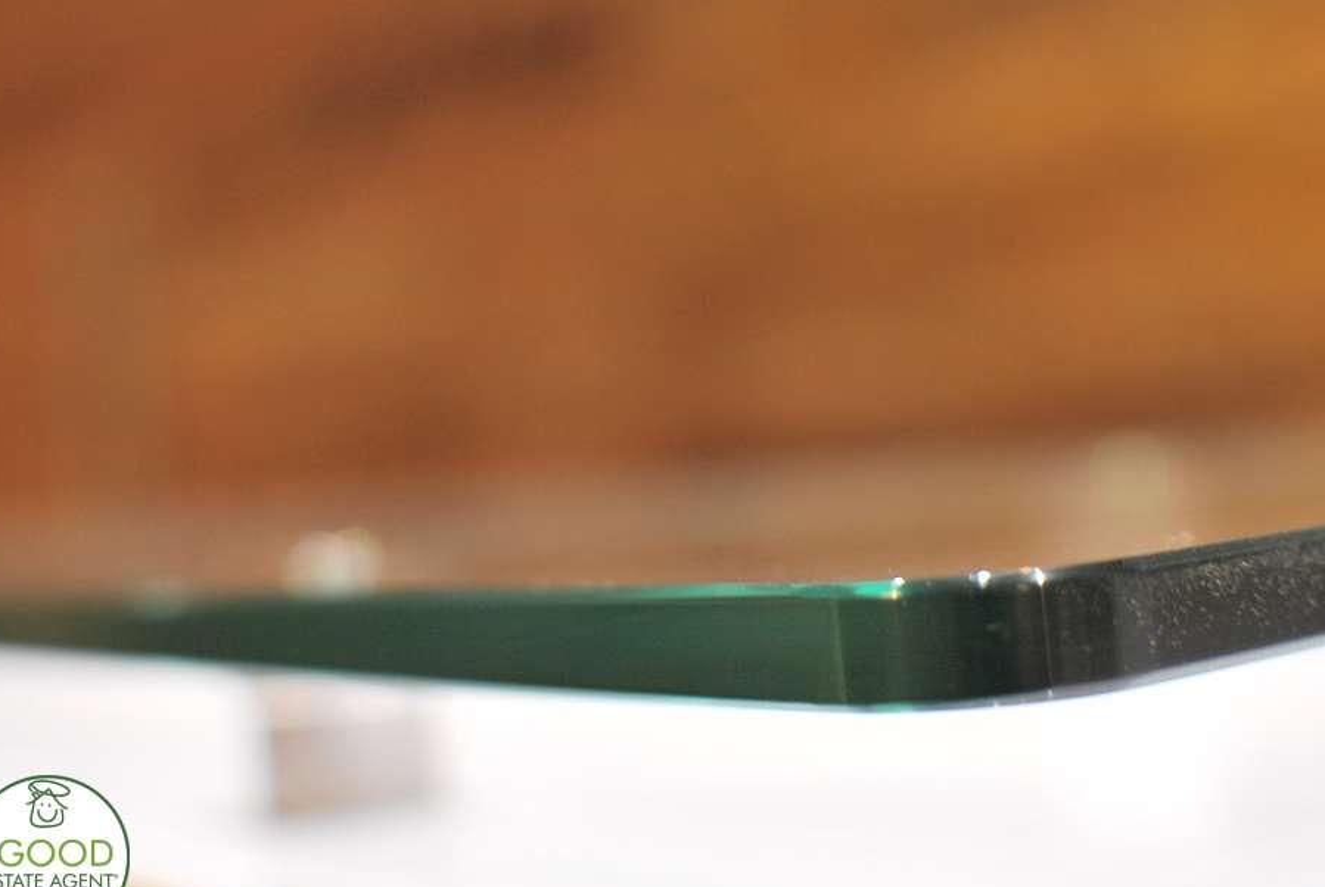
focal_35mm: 60
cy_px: 444
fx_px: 2195
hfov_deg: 33.6
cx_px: 709
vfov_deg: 22.8
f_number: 2.2
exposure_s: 1/20
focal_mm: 35
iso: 400
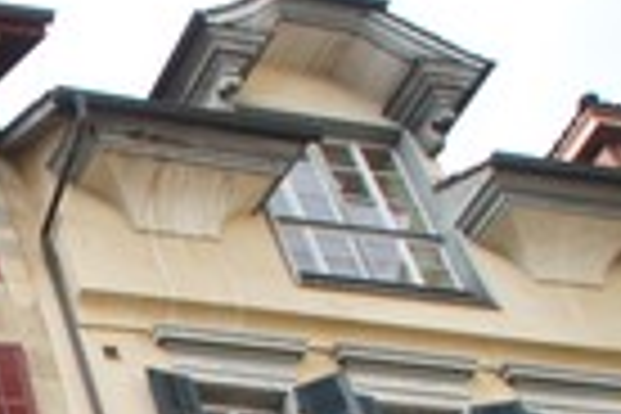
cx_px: -252
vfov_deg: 14.2
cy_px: 619
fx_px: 1552
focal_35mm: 90
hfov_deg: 20.1
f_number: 5.6
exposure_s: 1/125
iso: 100
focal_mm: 18
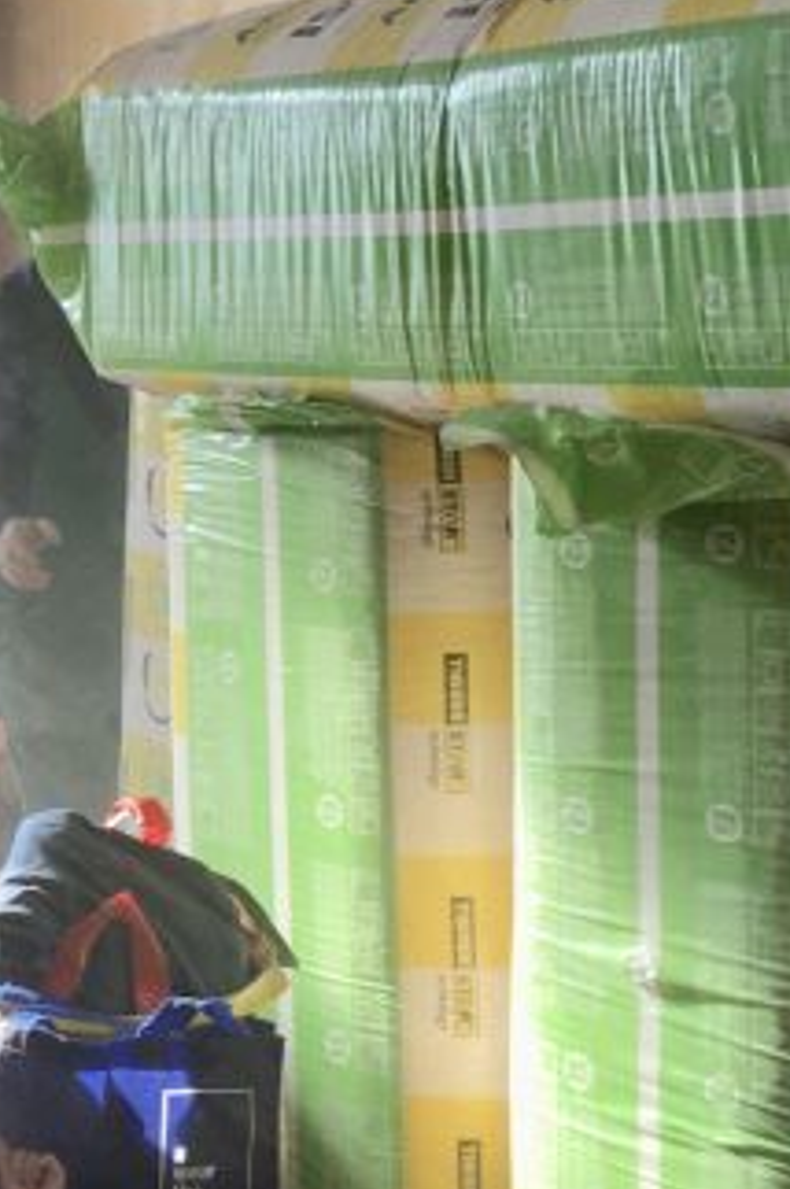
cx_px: -594
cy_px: 421
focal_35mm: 96
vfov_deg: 21.2
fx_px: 3167
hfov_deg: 13.0
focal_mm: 4.15
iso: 40
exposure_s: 1/100
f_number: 2.2
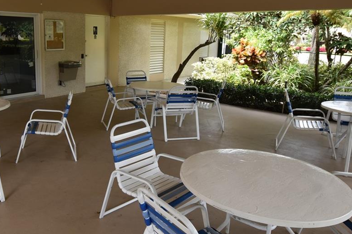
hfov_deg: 58.6
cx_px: 112
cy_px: 100
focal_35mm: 31
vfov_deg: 42.2
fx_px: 303
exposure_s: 1/125
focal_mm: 10
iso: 280
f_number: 5.6
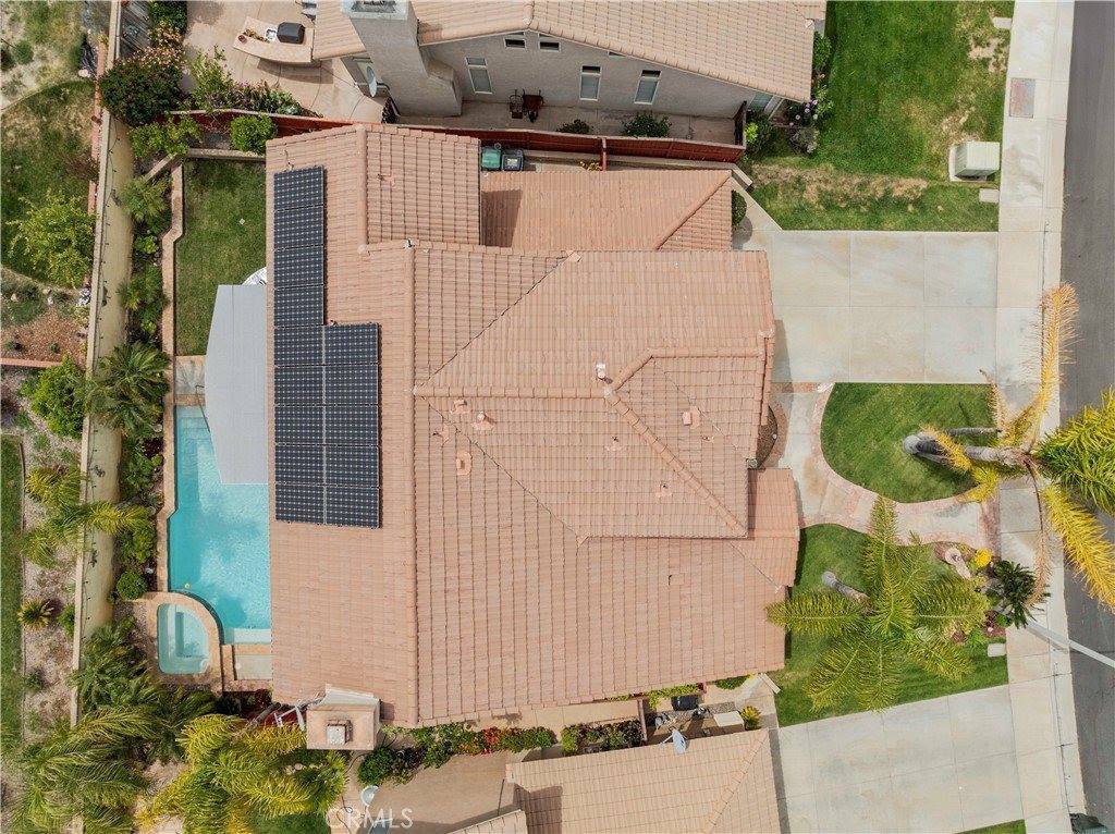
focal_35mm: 24
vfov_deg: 56.7
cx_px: 558
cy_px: 417
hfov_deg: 71.6
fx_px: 772
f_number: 2.8
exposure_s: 1/2000
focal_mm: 12.29
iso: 100
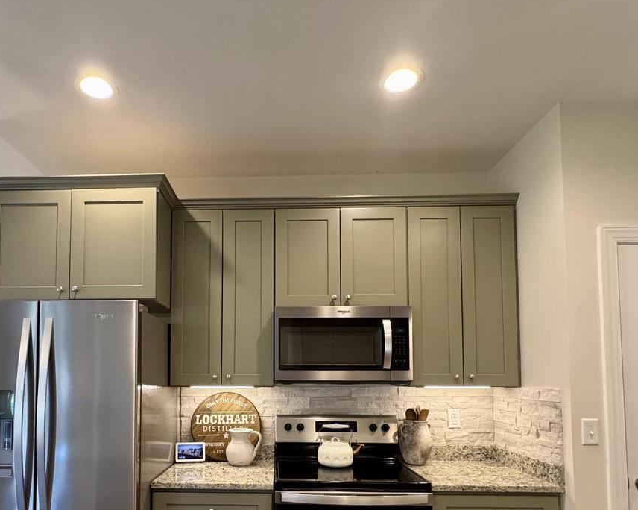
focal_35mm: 23
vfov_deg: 58.8
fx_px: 434
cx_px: 259
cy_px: 357
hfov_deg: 71.9
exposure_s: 1/120
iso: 320
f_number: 2.2
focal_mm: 2.22
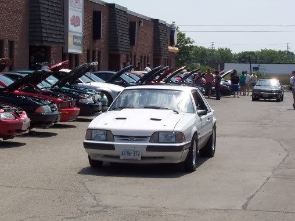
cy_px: 110
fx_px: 946
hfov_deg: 17.7
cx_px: 148
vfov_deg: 13.3
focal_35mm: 111
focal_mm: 16.8
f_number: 9.5
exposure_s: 1/250
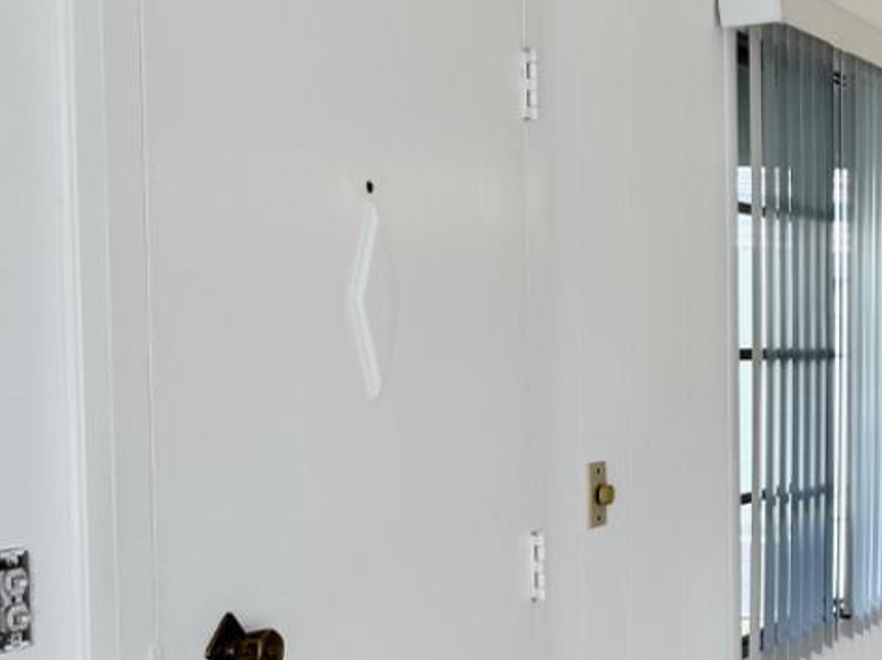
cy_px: 466
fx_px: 1935
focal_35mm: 76
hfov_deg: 22.6
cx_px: 1182
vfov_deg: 19.3
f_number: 1.78
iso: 64
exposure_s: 1/251
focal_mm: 6.76
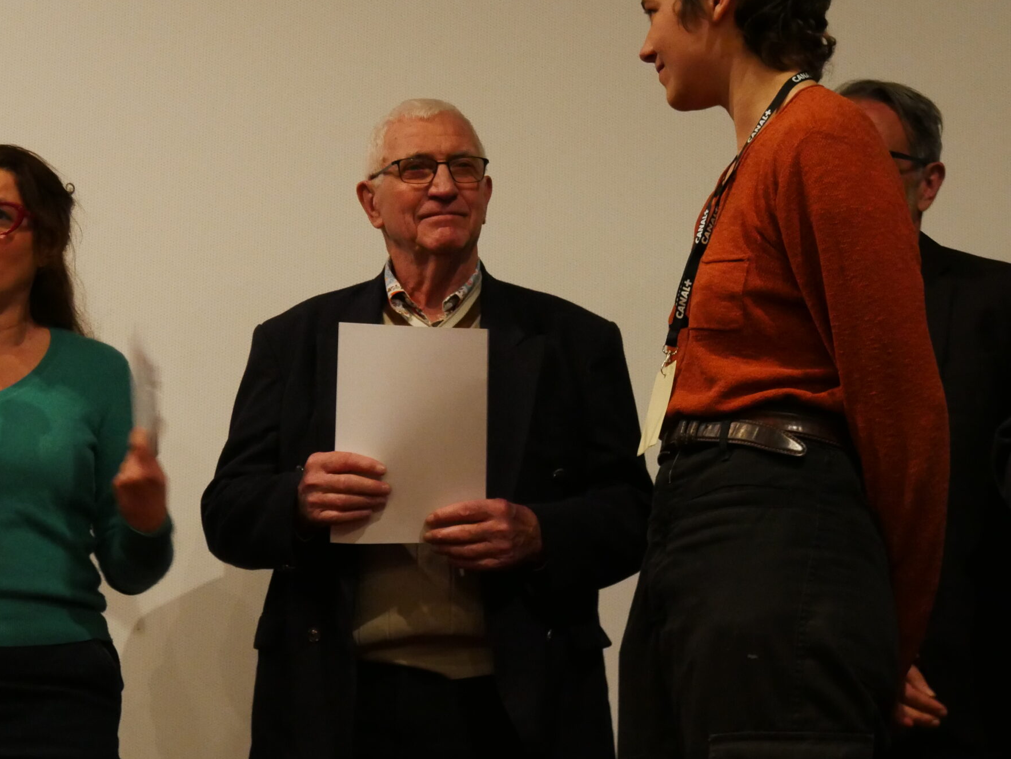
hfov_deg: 18.4
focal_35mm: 107
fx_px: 3126
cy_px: 295
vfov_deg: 13.8
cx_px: 417
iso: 3200
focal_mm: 37
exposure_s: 1/15
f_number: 4.6
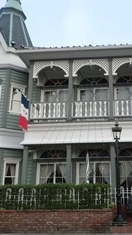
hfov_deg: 30.3
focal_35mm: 38
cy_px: 118
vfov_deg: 52.8
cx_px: 107
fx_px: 237
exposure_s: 1/125
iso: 50
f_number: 2.8
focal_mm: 4.7
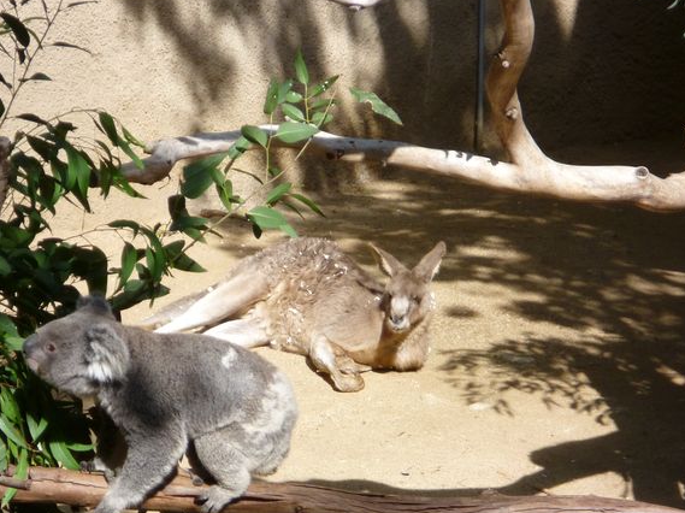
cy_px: 290
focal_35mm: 197
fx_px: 3896
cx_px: 287
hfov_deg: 10.0
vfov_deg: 7.5
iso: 125
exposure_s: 1/125
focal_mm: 25
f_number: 6.9
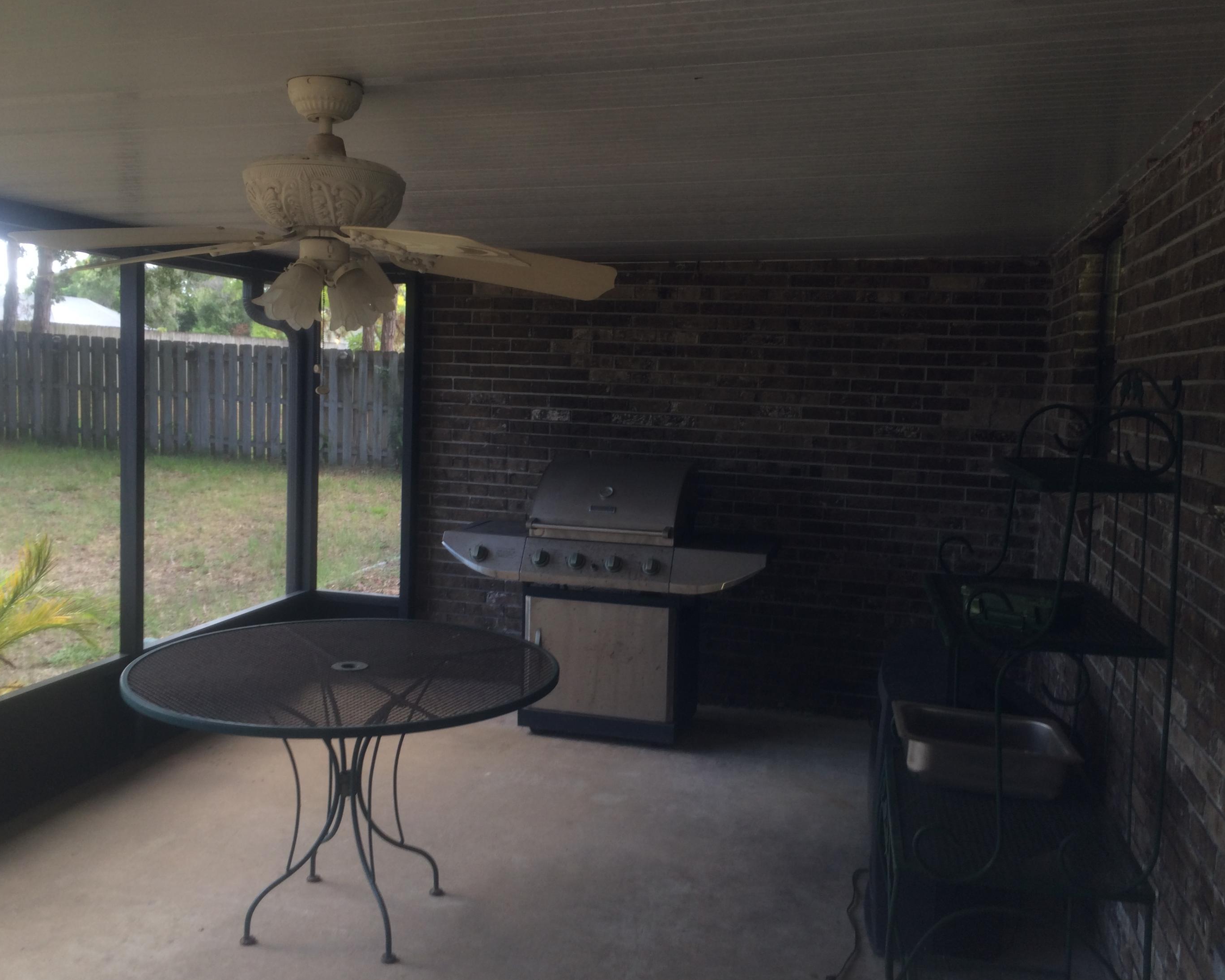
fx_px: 1124
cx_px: 596
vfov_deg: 47.1
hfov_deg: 57.2
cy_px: 480
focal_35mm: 31
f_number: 2.2
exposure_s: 1/42
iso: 32
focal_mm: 4.15
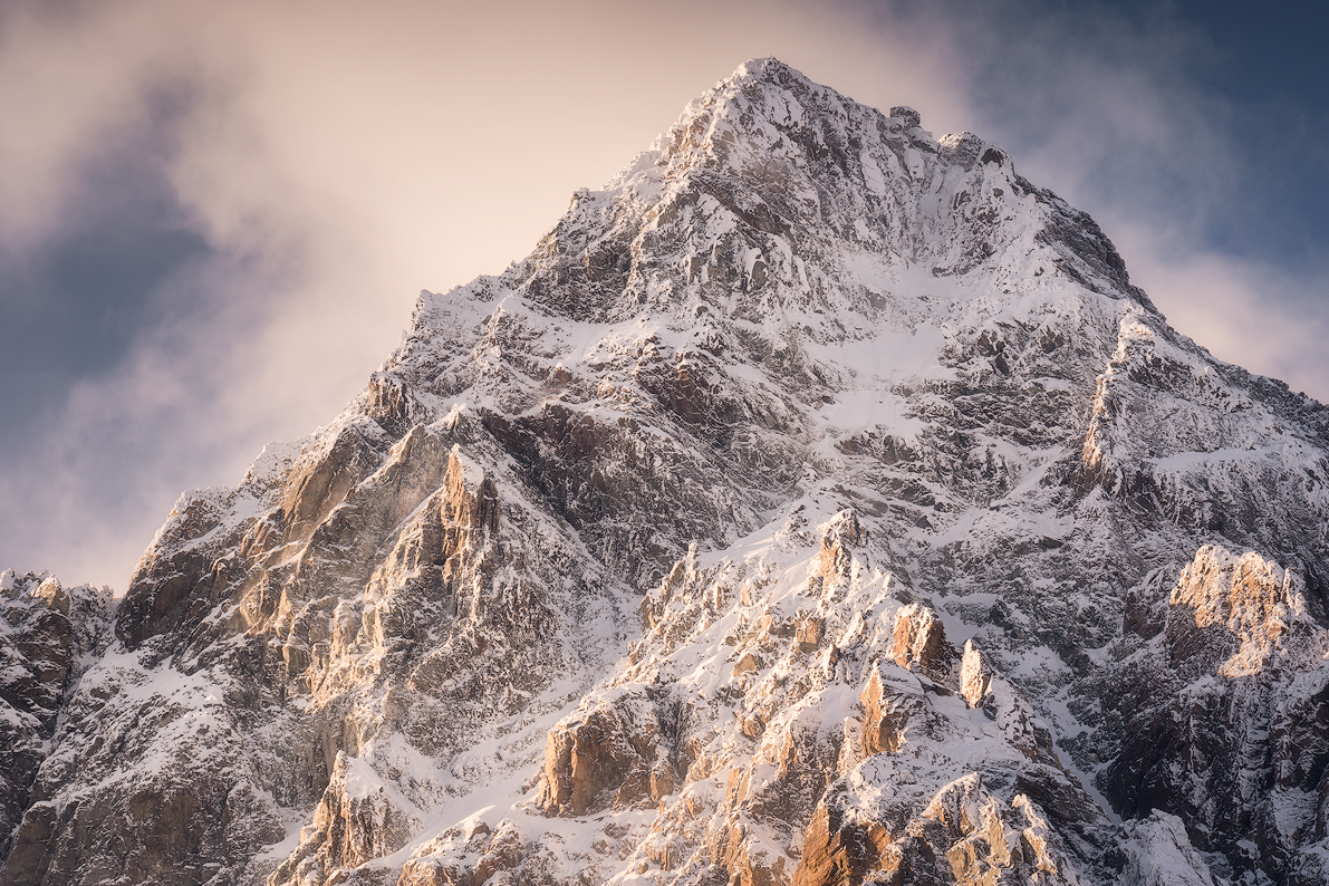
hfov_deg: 5.7
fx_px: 13252
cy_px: 453
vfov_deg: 3.8
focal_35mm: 359
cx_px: 759
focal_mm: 190
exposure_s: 1/100
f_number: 13
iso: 100
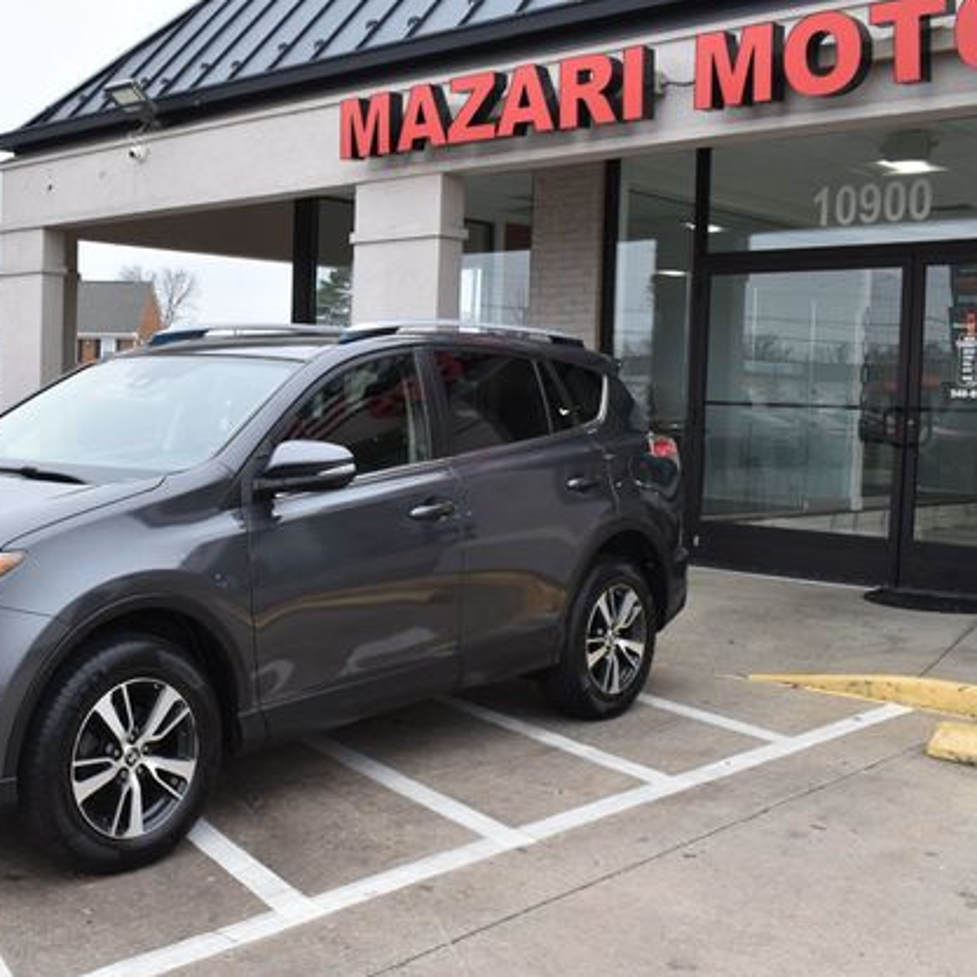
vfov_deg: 39.2
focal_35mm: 43
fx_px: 1373
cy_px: 487
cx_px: 265
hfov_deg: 38.3
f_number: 9
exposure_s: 1/100
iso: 400
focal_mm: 22
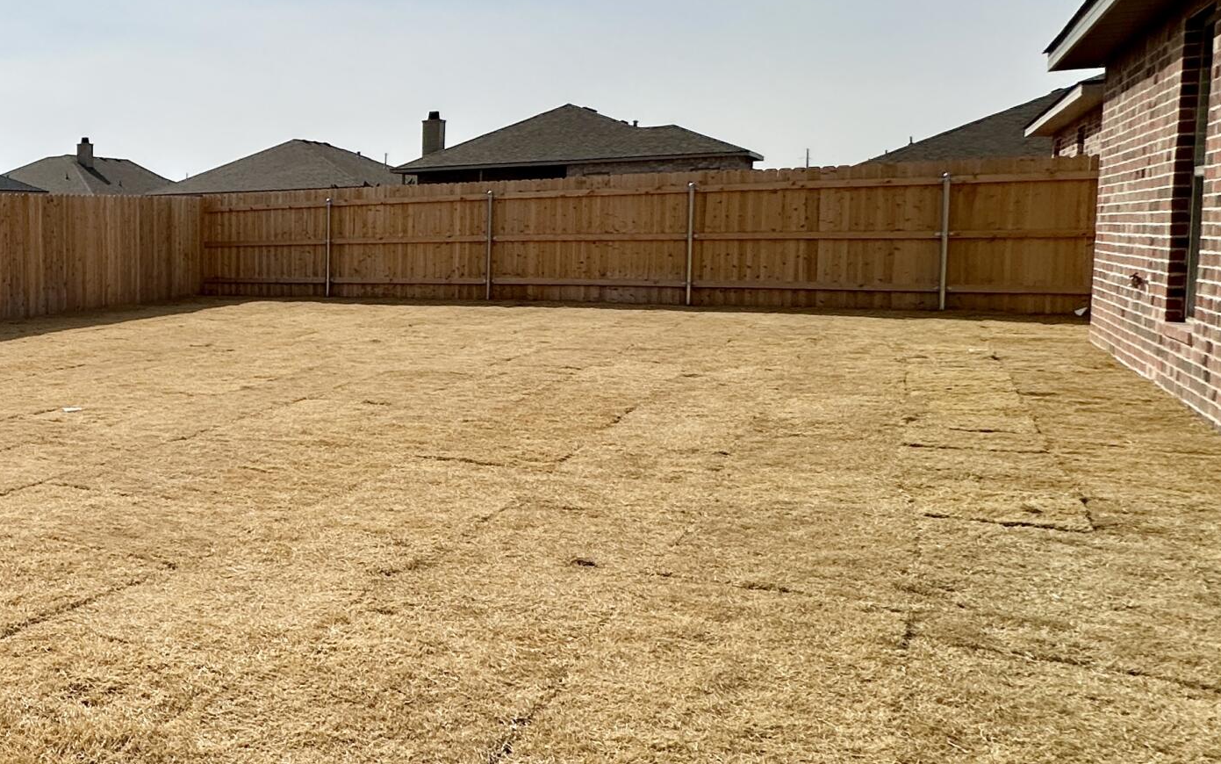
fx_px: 1065
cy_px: 305
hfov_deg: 46.0
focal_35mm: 32
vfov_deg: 39.3
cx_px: -91
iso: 50
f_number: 2.2
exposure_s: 1/5291
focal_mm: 2.22
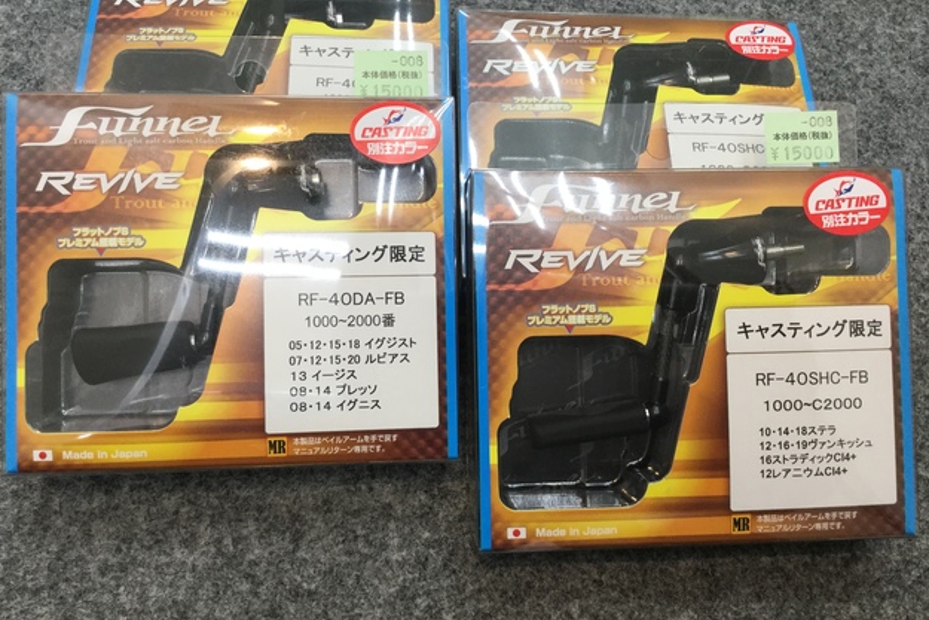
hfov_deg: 57.2
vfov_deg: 39.9
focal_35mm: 33
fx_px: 852
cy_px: 280
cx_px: 464
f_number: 2.4
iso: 40
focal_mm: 3.3
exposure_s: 1/33
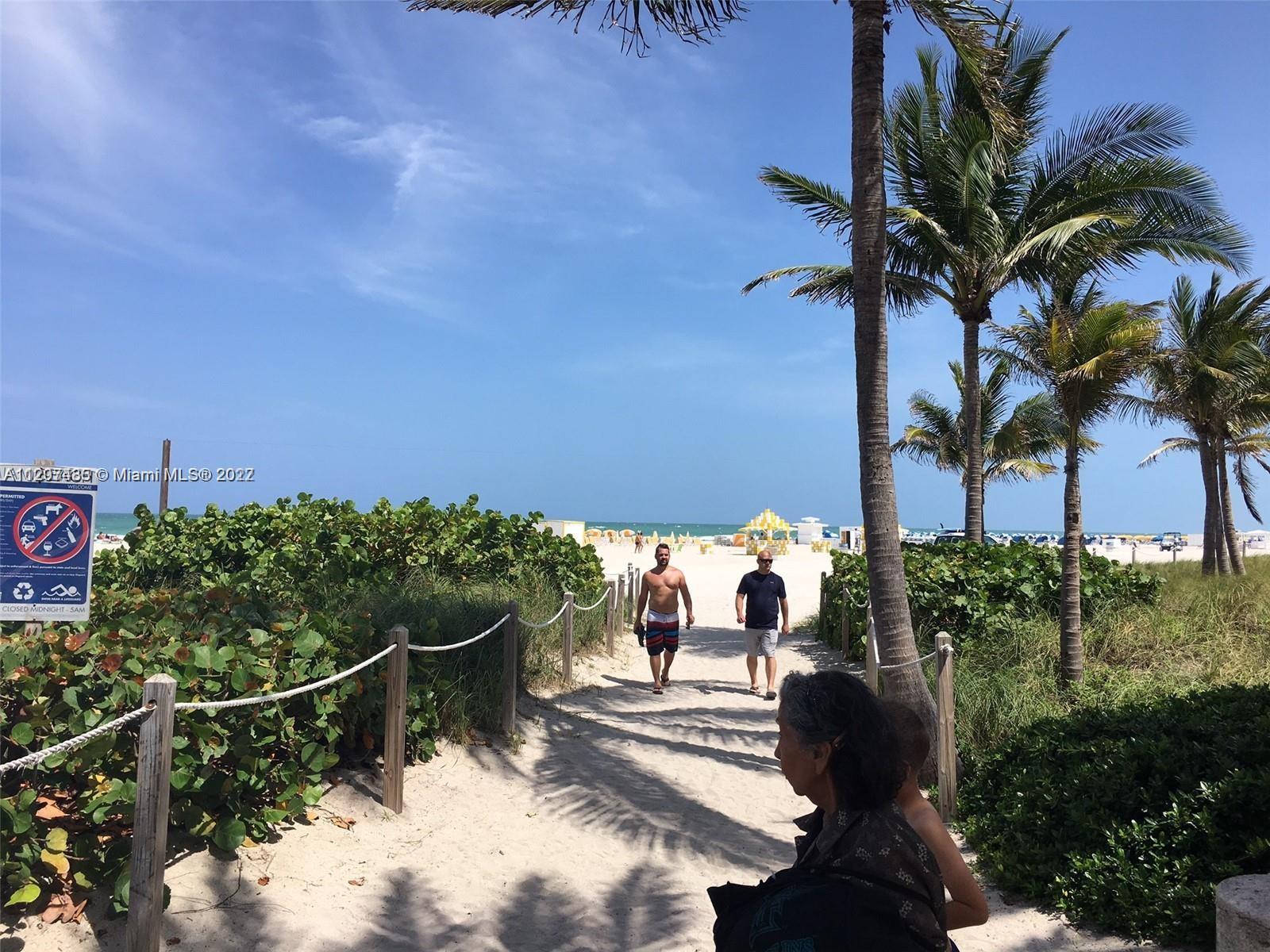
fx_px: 1064
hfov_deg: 61.7
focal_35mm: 29
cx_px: 635
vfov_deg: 48.2
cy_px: 476
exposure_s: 1/2024
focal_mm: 4.15
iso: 25
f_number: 2.2
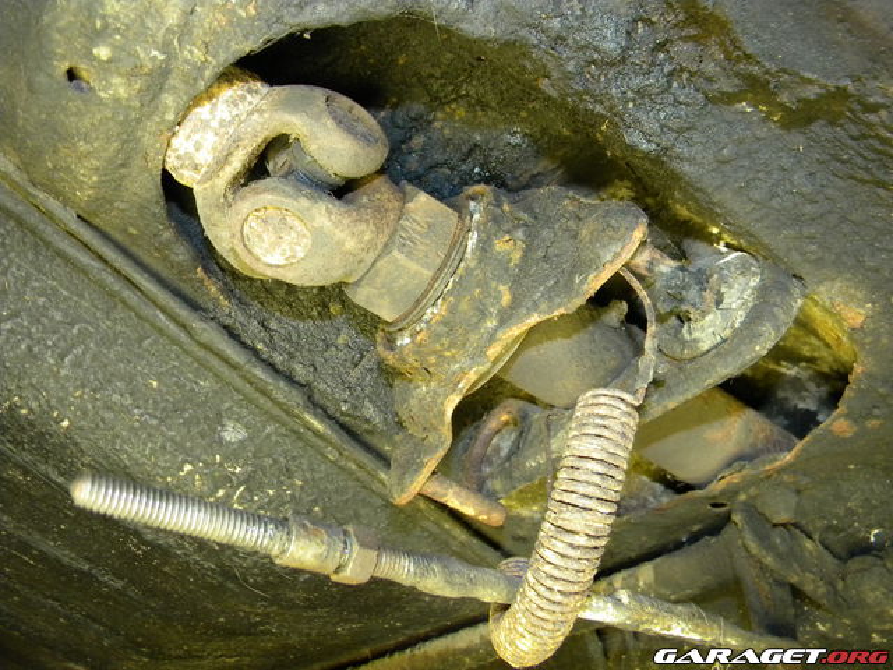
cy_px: 335
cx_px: 446
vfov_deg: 49.7
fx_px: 722
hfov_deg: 63.4
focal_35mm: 28
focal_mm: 5
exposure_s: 1/26
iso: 400
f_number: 3.5
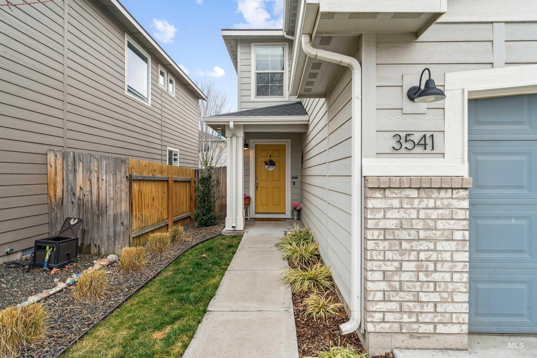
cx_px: 268
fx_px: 297
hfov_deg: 84.3
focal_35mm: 20
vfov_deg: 62.2
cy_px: 179
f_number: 13
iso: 400
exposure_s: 1/50
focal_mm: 19.9
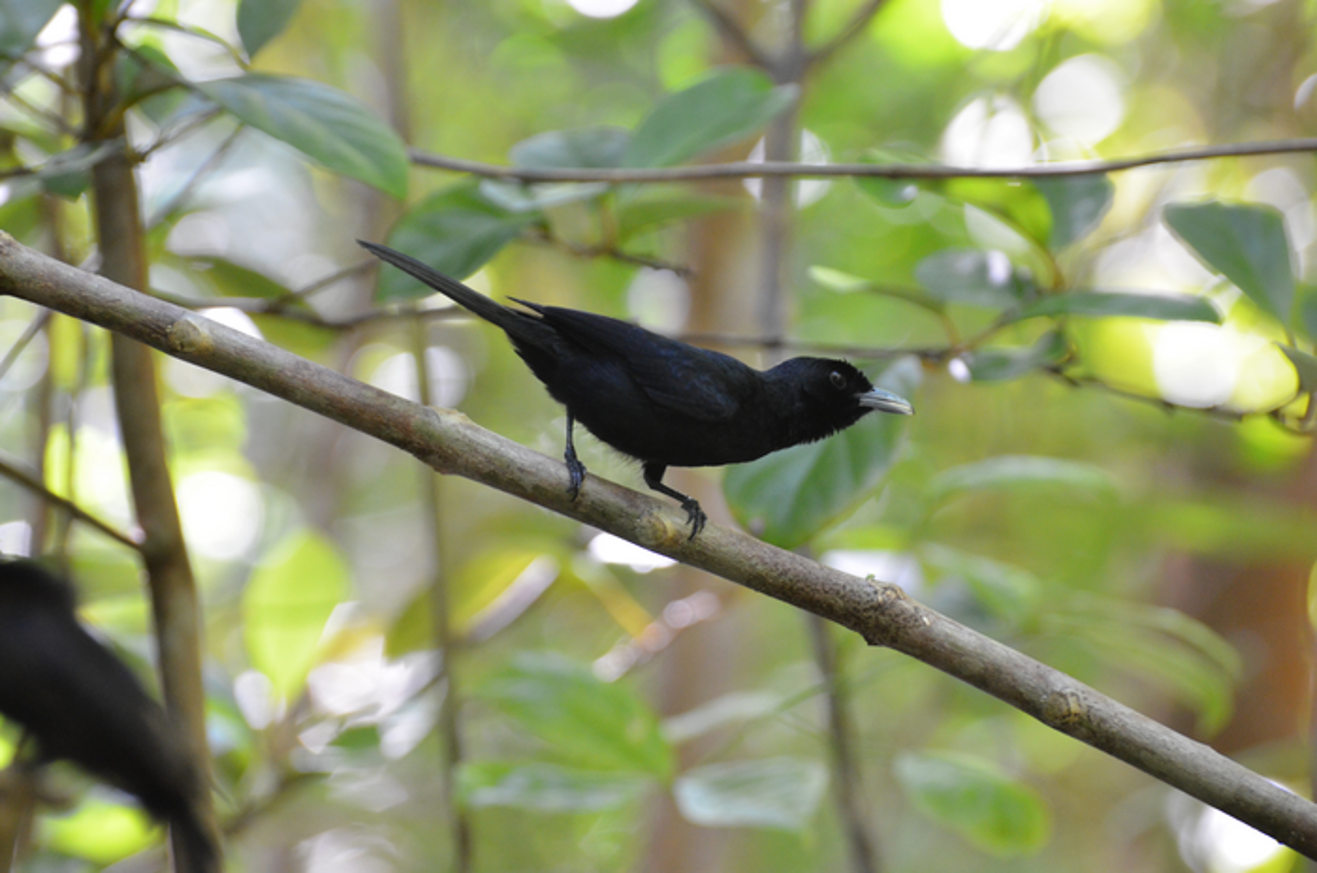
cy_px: 436
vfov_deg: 5.1
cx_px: 658
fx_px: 9859
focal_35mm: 270
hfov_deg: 7.6
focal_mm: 180
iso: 1600
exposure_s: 1/160
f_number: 5
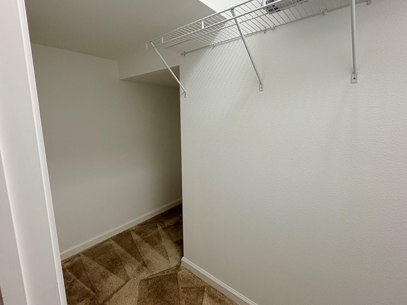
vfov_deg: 74.7
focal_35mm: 17
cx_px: 204
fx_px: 200
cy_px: 145
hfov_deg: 91.0
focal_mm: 2.22
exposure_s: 1/60
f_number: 2.2
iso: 125
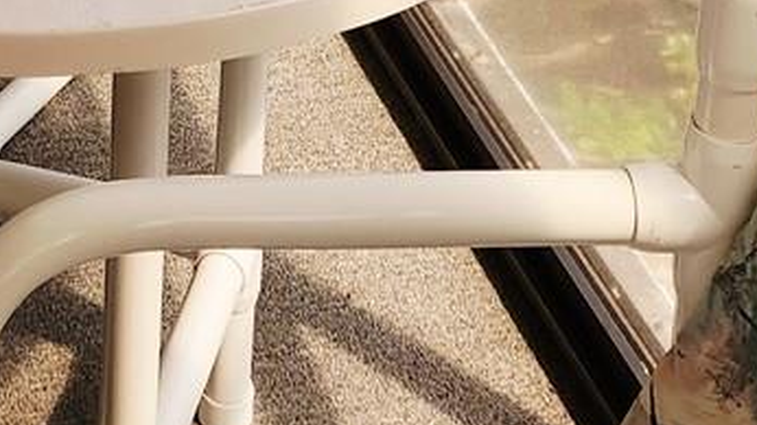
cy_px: -830
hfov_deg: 18.3
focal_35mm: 116
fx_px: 2327
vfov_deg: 8.7
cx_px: 155
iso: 100
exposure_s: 1/182
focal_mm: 5.4
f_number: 1.8
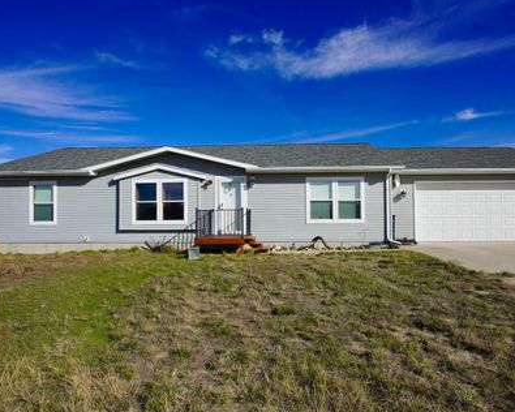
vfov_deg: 70.8
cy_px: 201
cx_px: 278
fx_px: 290
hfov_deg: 83.1
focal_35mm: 19
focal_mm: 11
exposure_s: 1/250
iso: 100
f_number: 10
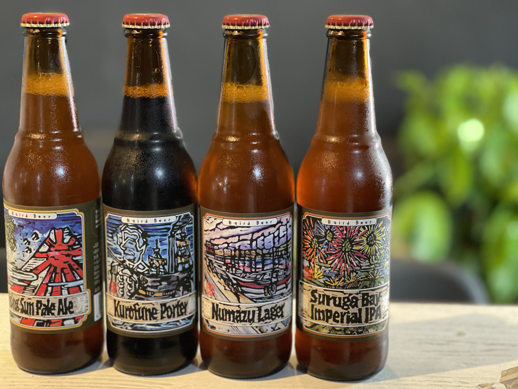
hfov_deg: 30.3
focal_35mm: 64
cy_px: 194
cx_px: 259
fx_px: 958
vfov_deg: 22.9
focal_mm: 7.5
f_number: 2.2
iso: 400
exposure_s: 1/25
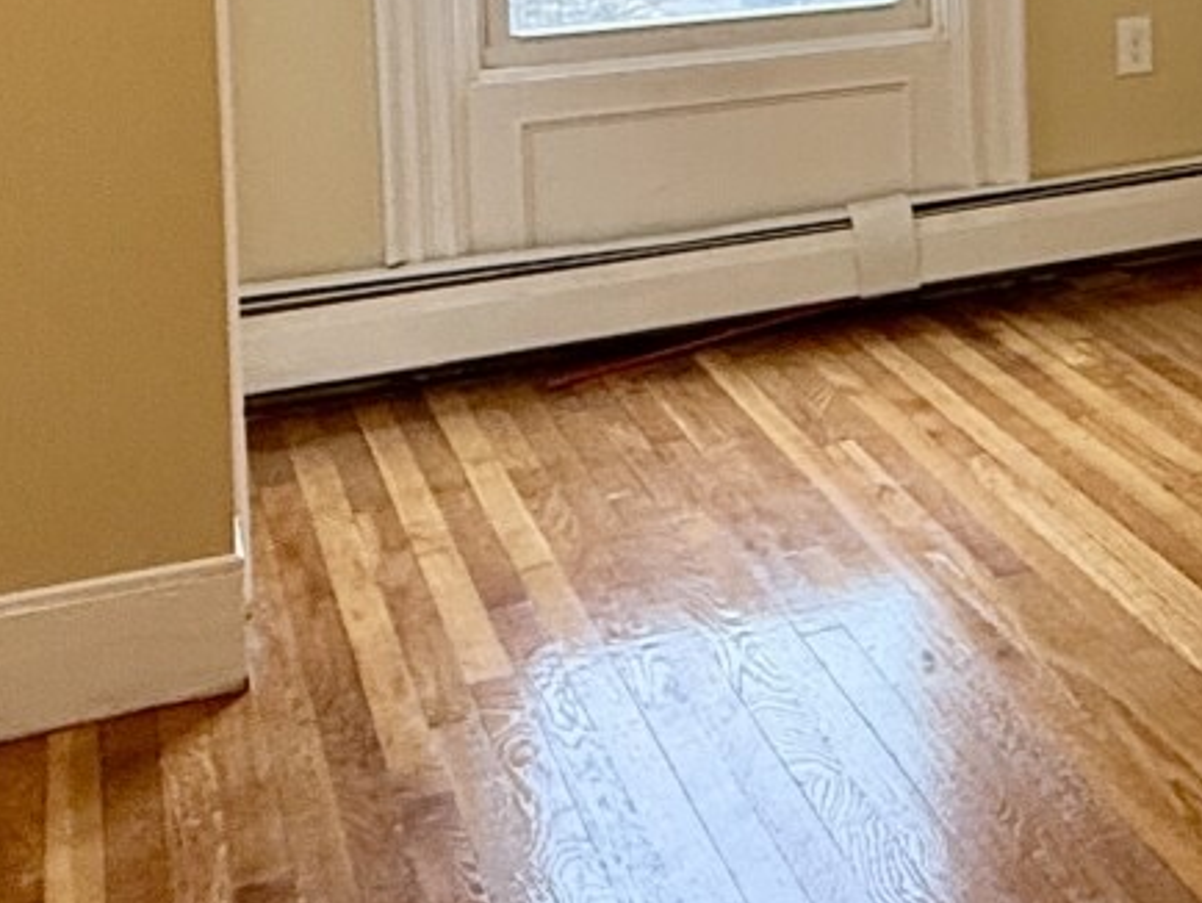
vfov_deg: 20.8
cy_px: -177
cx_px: 1529
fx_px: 2293
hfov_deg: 25.6
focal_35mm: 66
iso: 200
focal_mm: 2.22
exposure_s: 1/120
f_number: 2.2
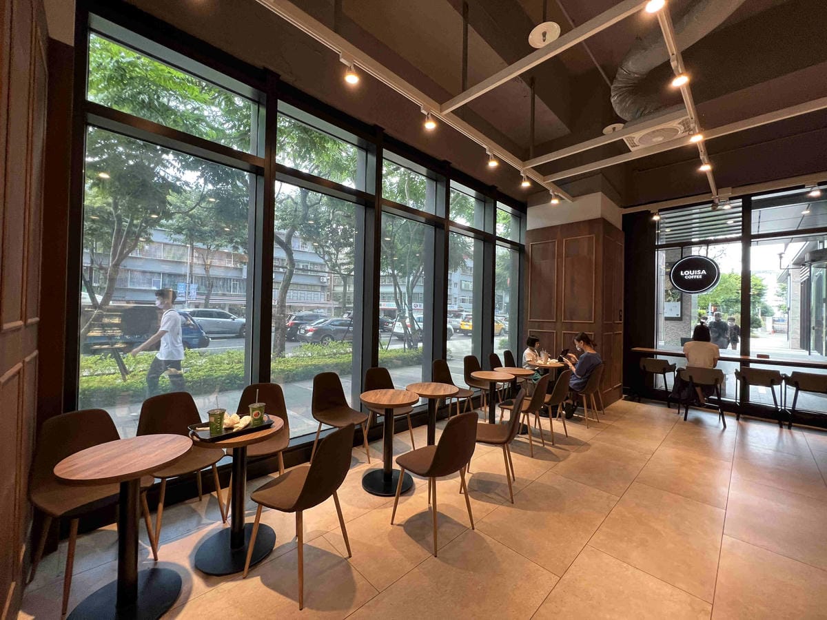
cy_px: 310
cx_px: 414
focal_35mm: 13
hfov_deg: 106.2
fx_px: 311
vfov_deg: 89.9
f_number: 1.8
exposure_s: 1/60
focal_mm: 1.57
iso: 160
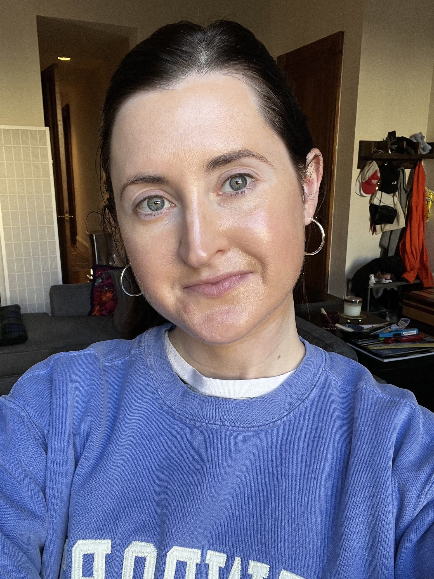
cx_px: 217
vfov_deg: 60.0
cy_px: 290
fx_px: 502
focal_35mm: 30
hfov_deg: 46.8
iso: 64
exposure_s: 1/60
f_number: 2.2
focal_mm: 2.71
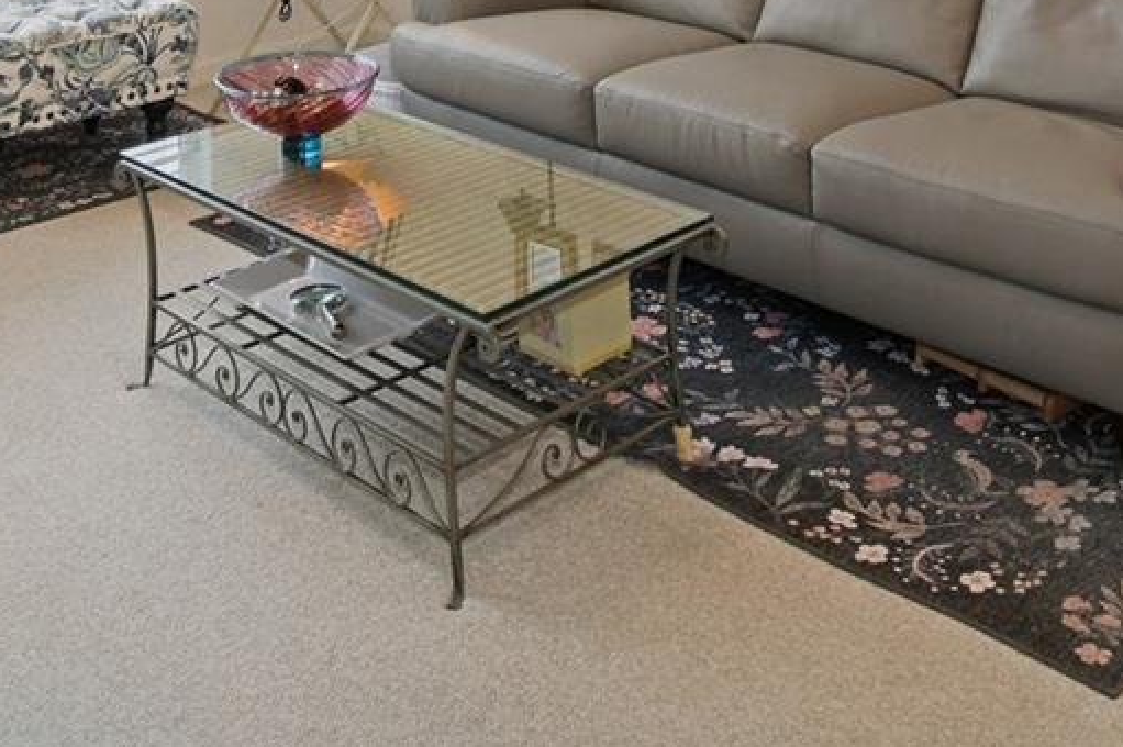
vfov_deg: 22.9
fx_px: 1465
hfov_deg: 41.9
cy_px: -391
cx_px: 503
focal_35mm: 47
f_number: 9
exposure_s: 1/3
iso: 100
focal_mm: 10
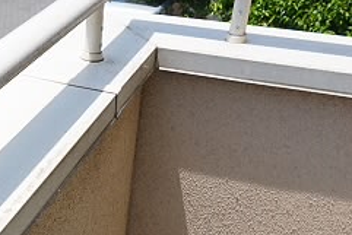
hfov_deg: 26.1
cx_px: -24
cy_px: 250
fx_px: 704
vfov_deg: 18.3
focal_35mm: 72
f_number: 8
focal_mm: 16
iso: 100
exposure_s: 1/250
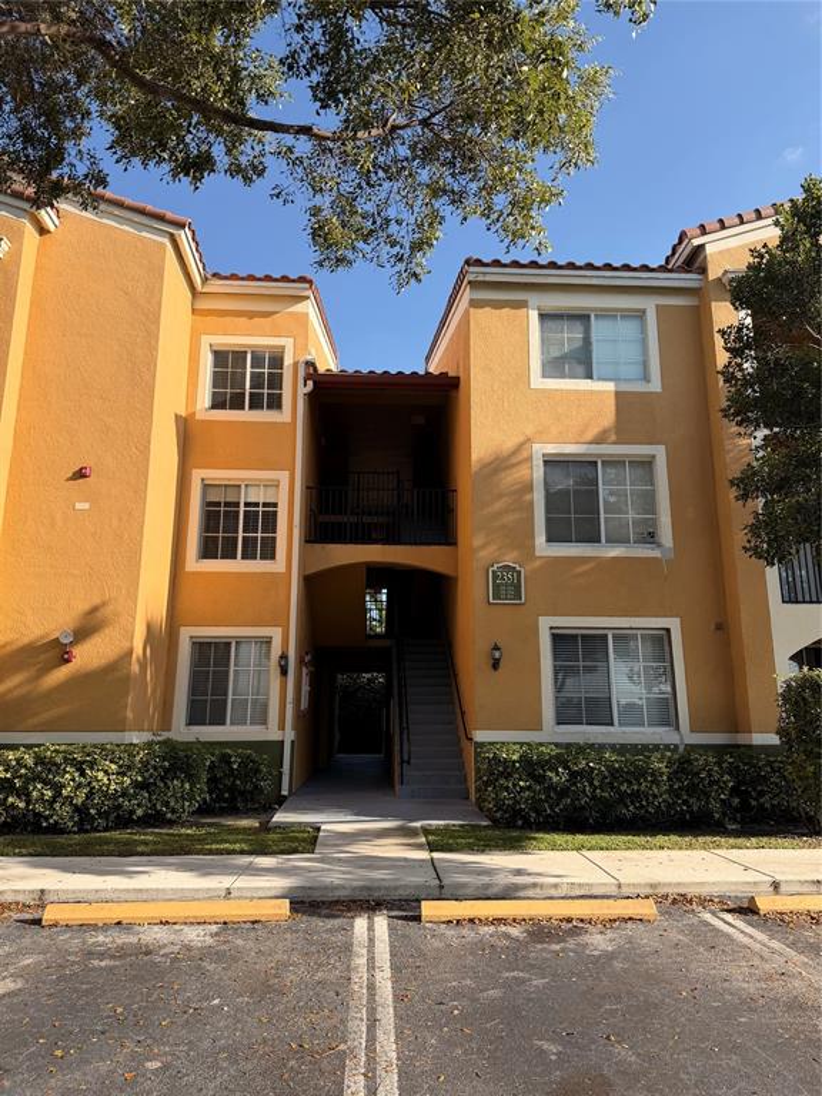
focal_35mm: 24
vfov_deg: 71.6
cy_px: 548
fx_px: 760
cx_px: 411
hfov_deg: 56.8
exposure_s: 1/2110
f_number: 1.78
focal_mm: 6.76
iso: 80
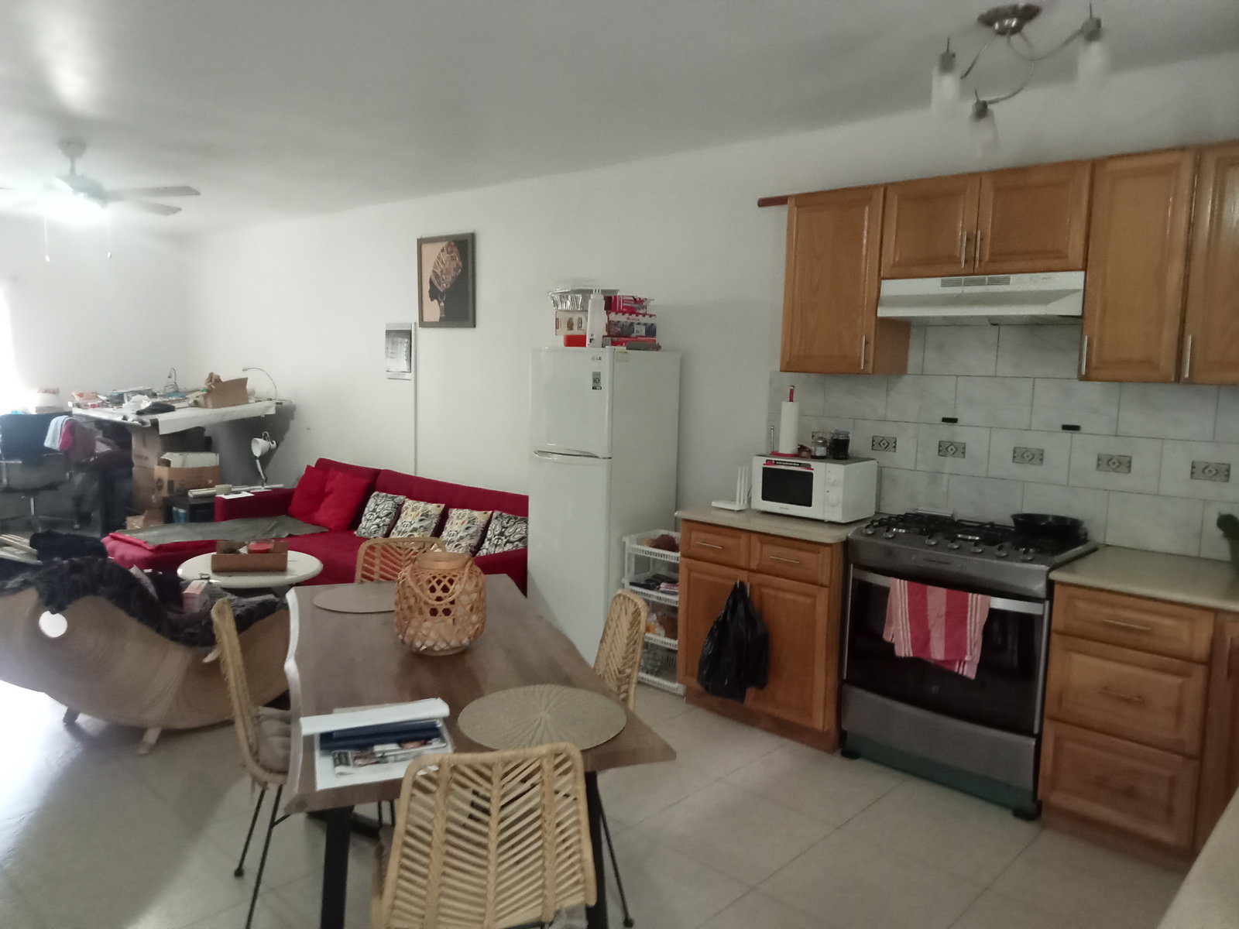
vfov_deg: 49.7
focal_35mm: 28
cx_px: 620
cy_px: 464
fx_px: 1002
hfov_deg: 63.4
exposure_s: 1/33.3
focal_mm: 3.46
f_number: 2.2
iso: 1395
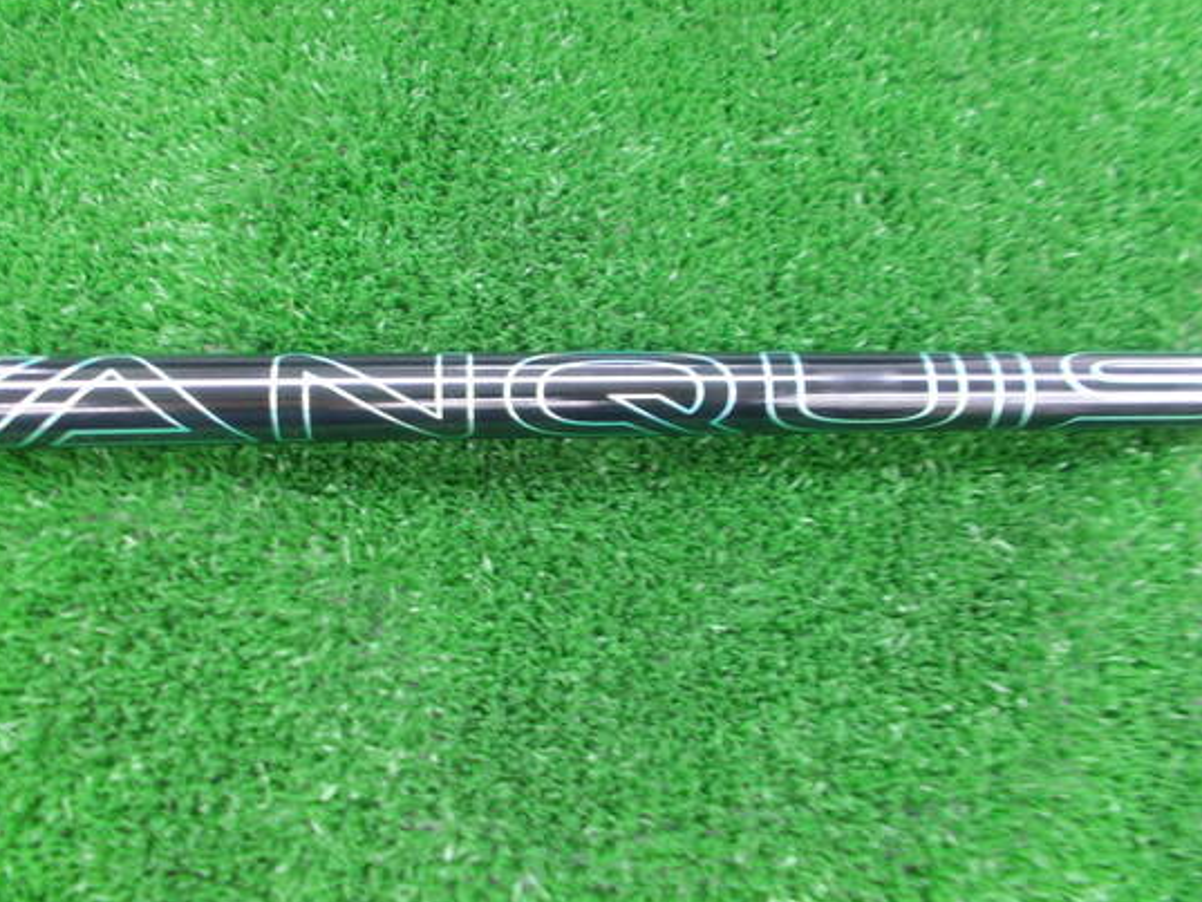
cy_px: 401
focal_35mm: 31
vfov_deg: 45.4
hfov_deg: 58.3
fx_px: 1077
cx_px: 598
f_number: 3.2
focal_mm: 4.6
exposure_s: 1/6
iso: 200
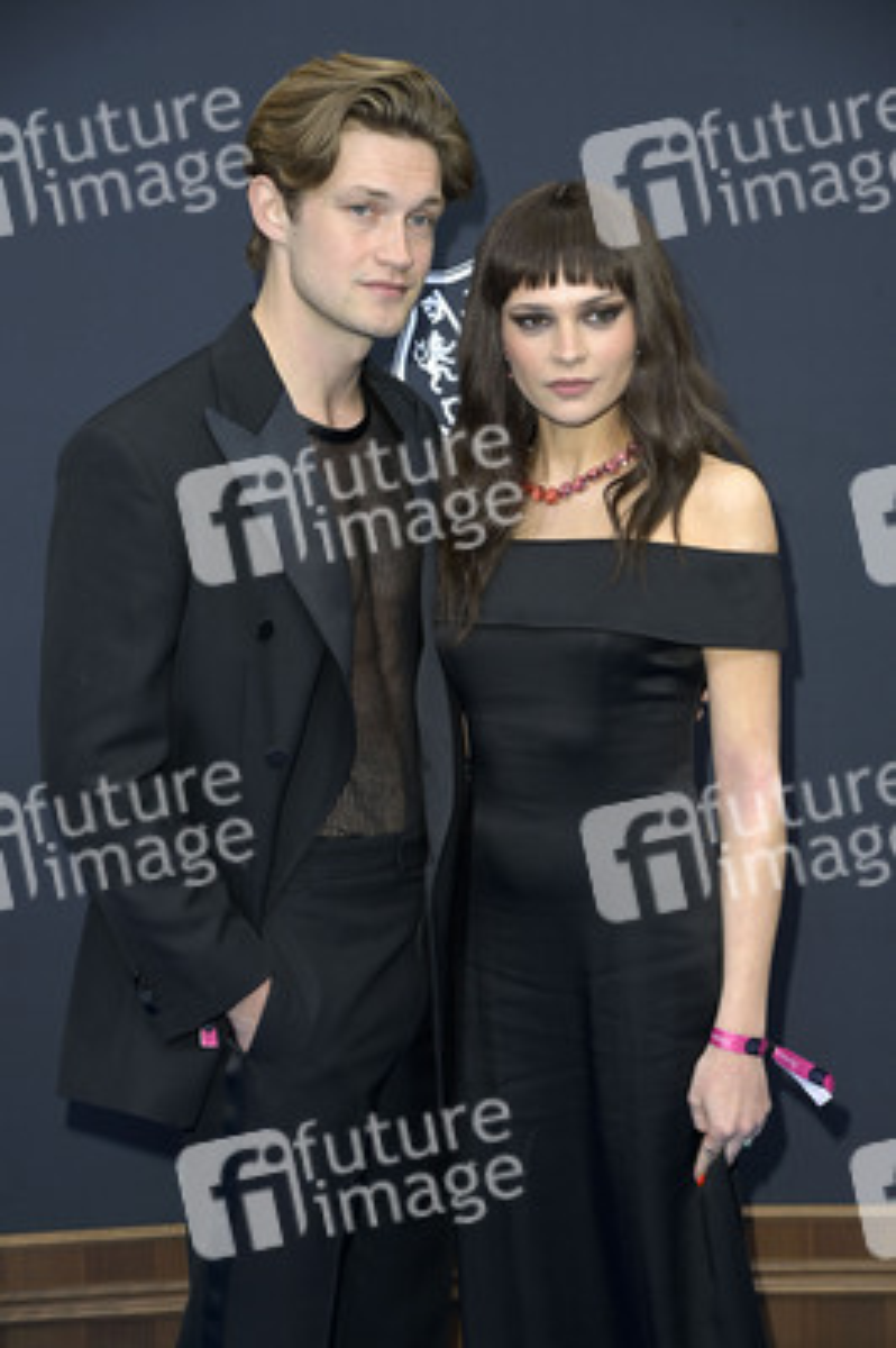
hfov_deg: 19.4
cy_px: 674
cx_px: 448
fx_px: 2618
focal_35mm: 70
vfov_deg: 28.9
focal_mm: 70
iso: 500
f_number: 5.6
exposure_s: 1/250
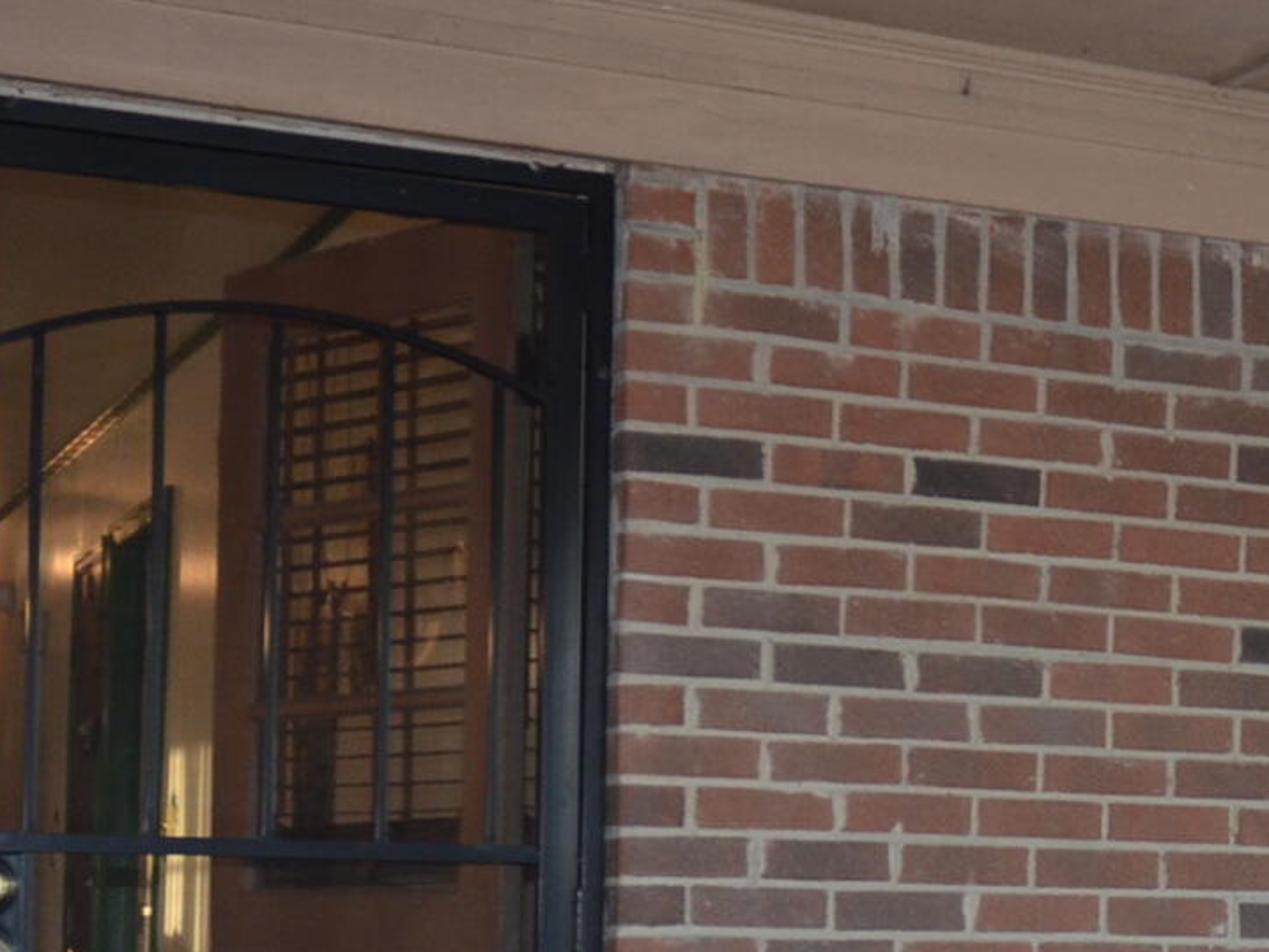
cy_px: 872
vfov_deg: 16.4
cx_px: 1596
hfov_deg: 20.3
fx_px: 3263
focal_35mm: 89
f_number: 3.5
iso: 400
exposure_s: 1/125
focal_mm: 18
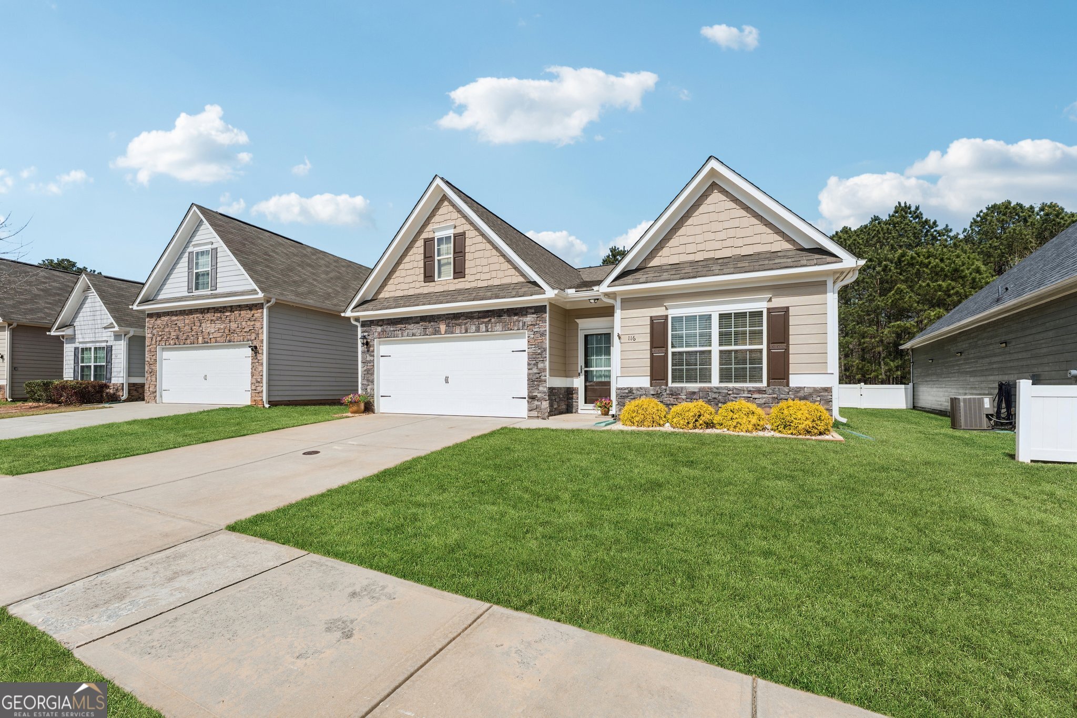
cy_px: 359
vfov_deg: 81.2
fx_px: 419
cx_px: 538
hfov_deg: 104.3
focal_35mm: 14
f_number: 8
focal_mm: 14
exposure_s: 1/250
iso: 100
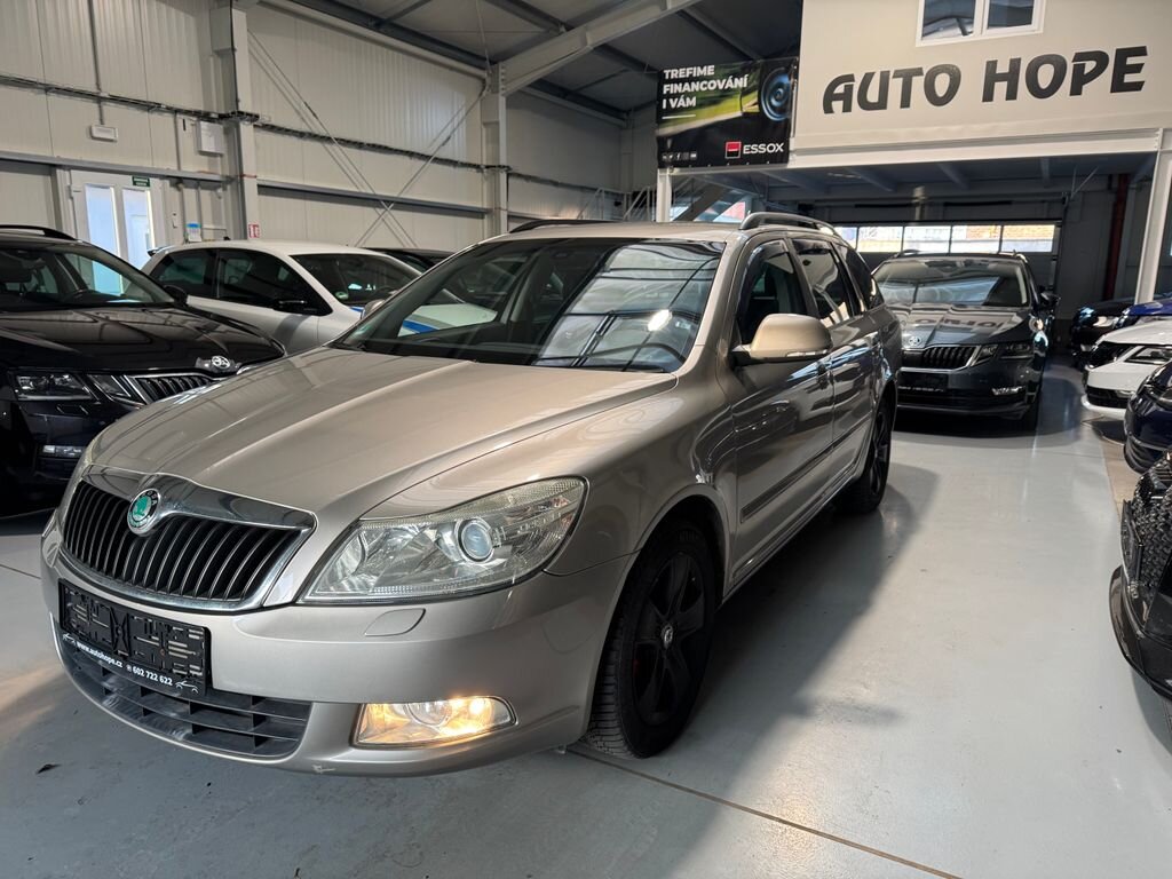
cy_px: 440
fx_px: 813
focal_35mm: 24
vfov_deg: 56.8
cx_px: 586
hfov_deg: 71.6
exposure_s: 1/100
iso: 160
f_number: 1.78
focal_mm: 6.76
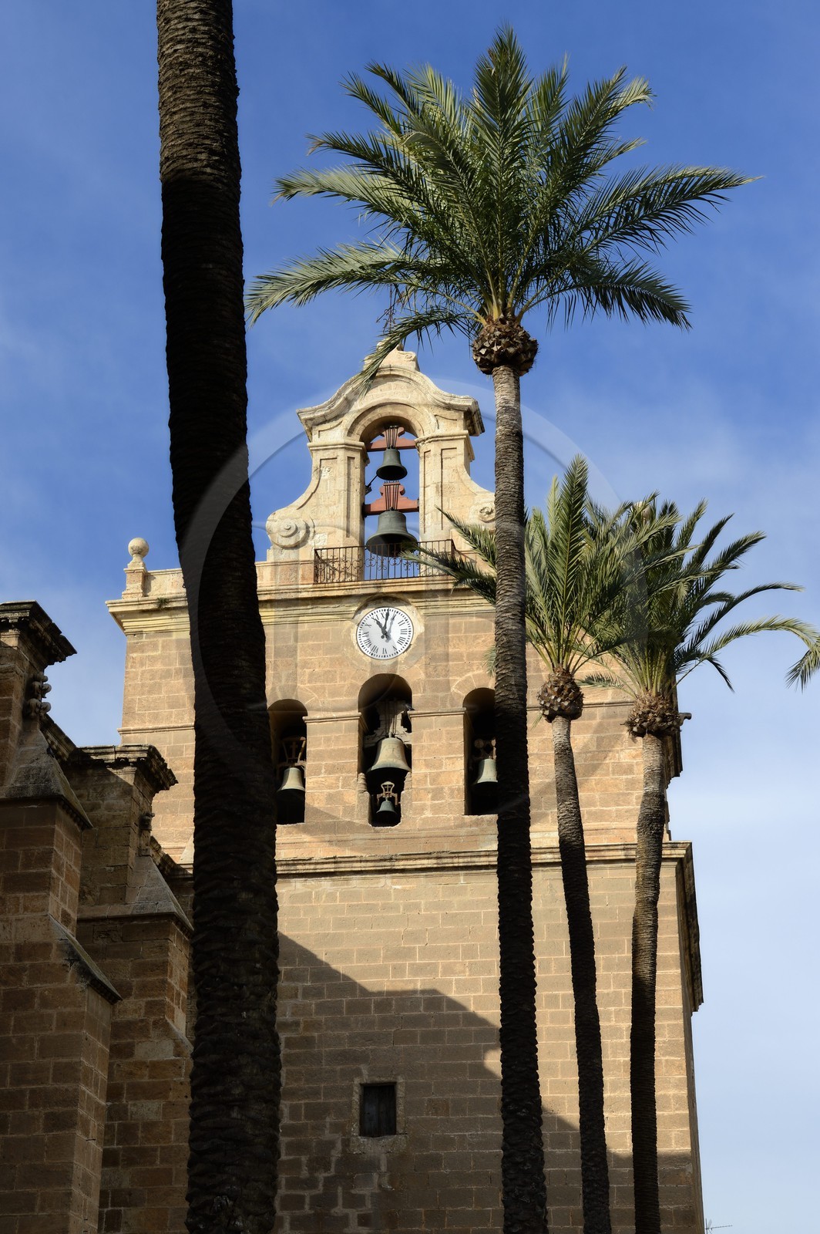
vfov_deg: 32.4
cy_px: 617
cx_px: 410
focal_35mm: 62
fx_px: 2122
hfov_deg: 21.9
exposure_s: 1/250
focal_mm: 62
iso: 200
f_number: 11
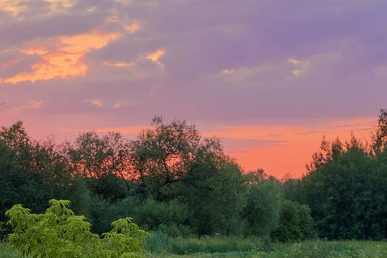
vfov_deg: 6.4
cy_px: 237
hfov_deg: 9.7
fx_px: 2289
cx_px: 132
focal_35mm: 213
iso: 320
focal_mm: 50.5
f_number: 8
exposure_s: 1/30
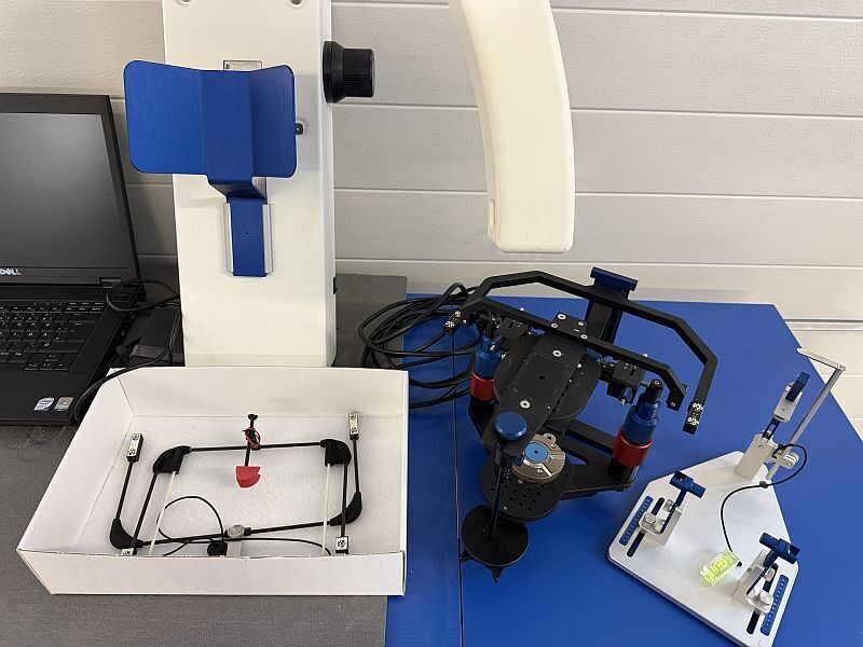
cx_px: 432
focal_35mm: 24
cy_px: 324
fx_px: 598
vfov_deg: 56.8
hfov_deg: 71.6
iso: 250
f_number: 1.78
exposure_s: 1/50
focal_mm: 6.76
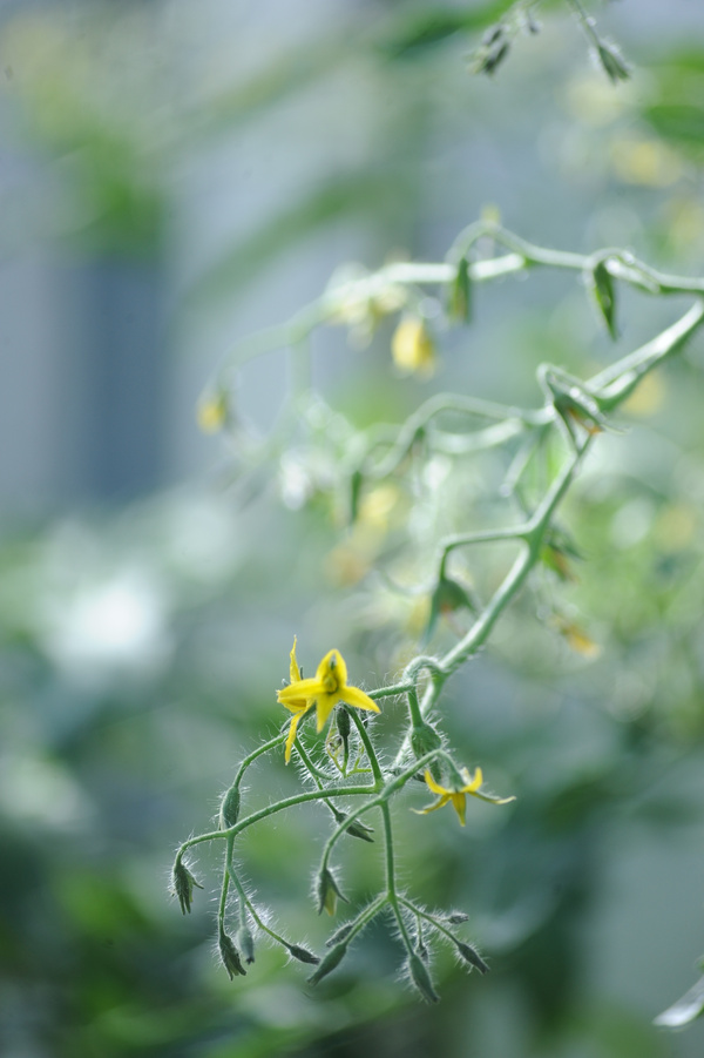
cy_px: 529
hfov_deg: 6.5
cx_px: 352
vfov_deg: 9.8
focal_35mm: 210
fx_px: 6164
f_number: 7.1
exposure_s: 1/200
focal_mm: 210
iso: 400
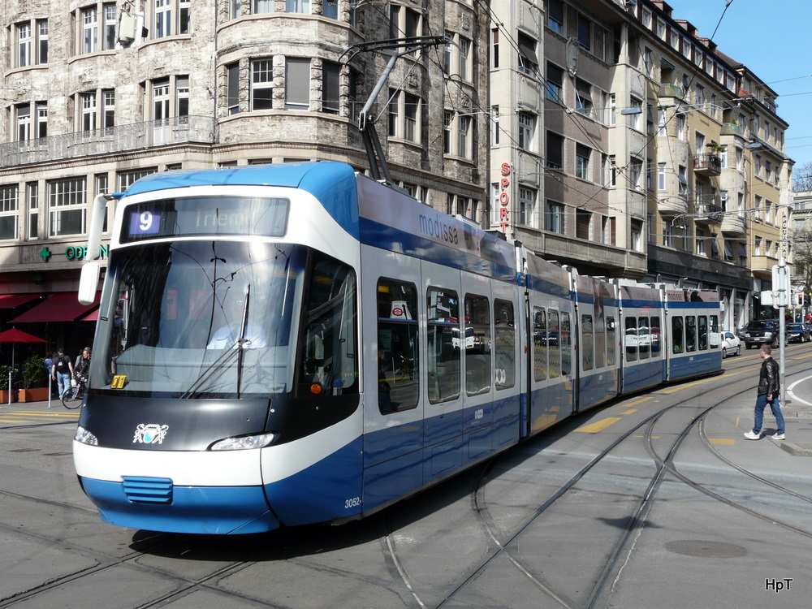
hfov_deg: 44.8
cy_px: 304
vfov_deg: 34.3
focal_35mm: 42
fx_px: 985
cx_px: 406
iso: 100
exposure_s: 1/400
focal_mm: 6.8
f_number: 5.6
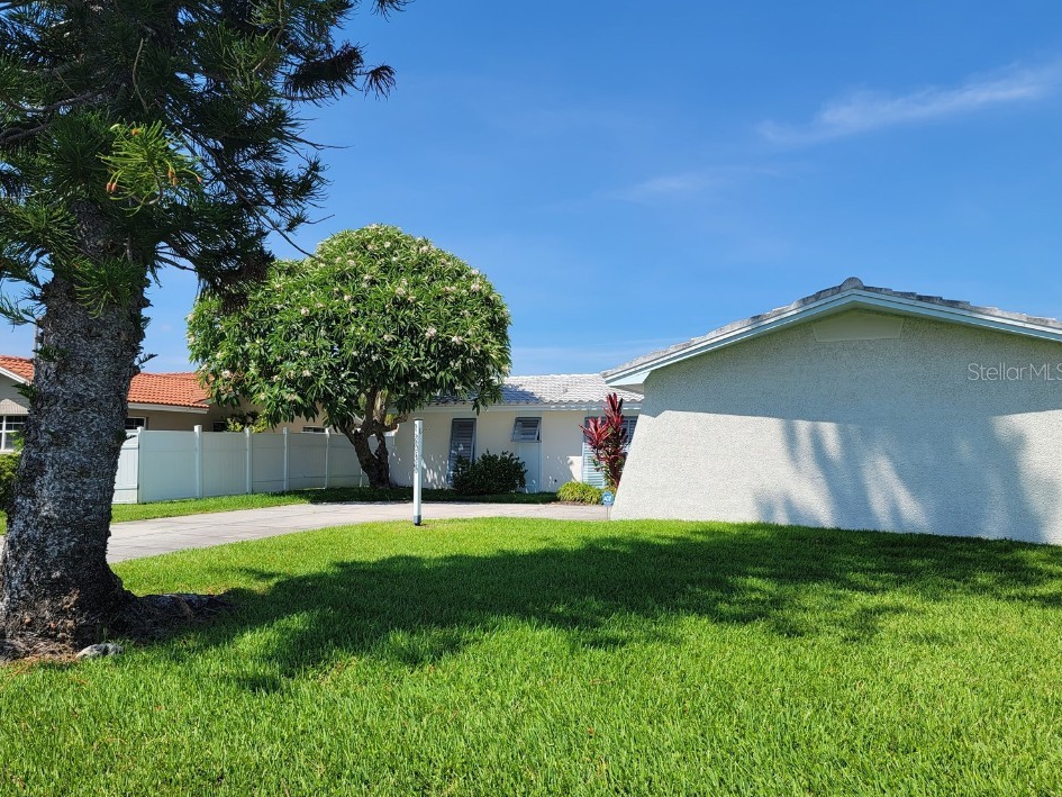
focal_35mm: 26
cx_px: 498
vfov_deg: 53.0
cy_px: 371
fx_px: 798
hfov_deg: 67.2
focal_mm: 6.7
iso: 16
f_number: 1.8
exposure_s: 1/976
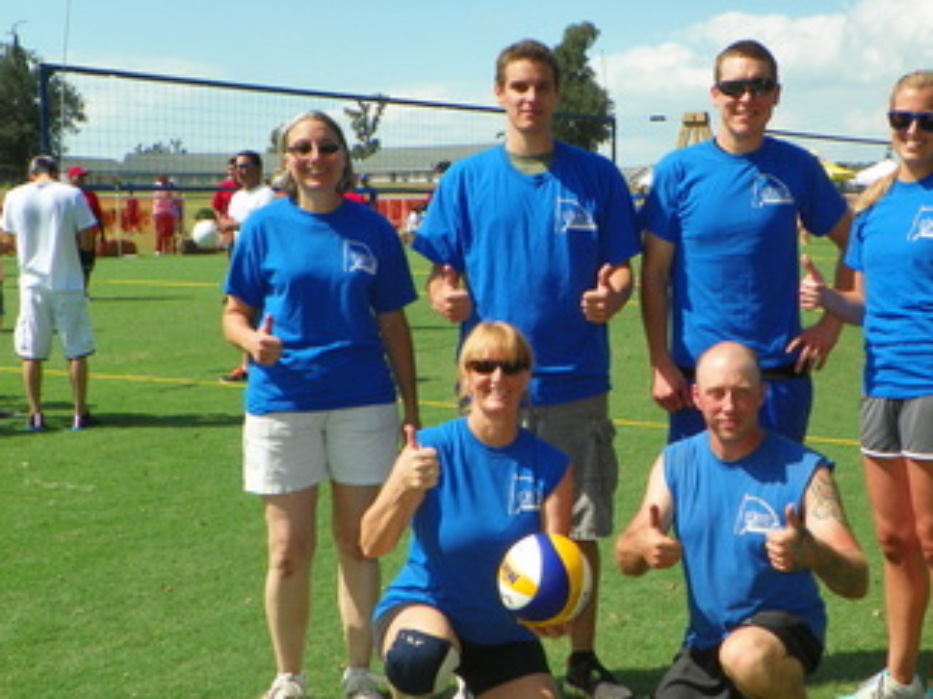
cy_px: 416
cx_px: 609
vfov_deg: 24.4
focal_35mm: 60
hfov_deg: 32.0
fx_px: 1617
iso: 64
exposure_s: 1/400
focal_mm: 7.6
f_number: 5
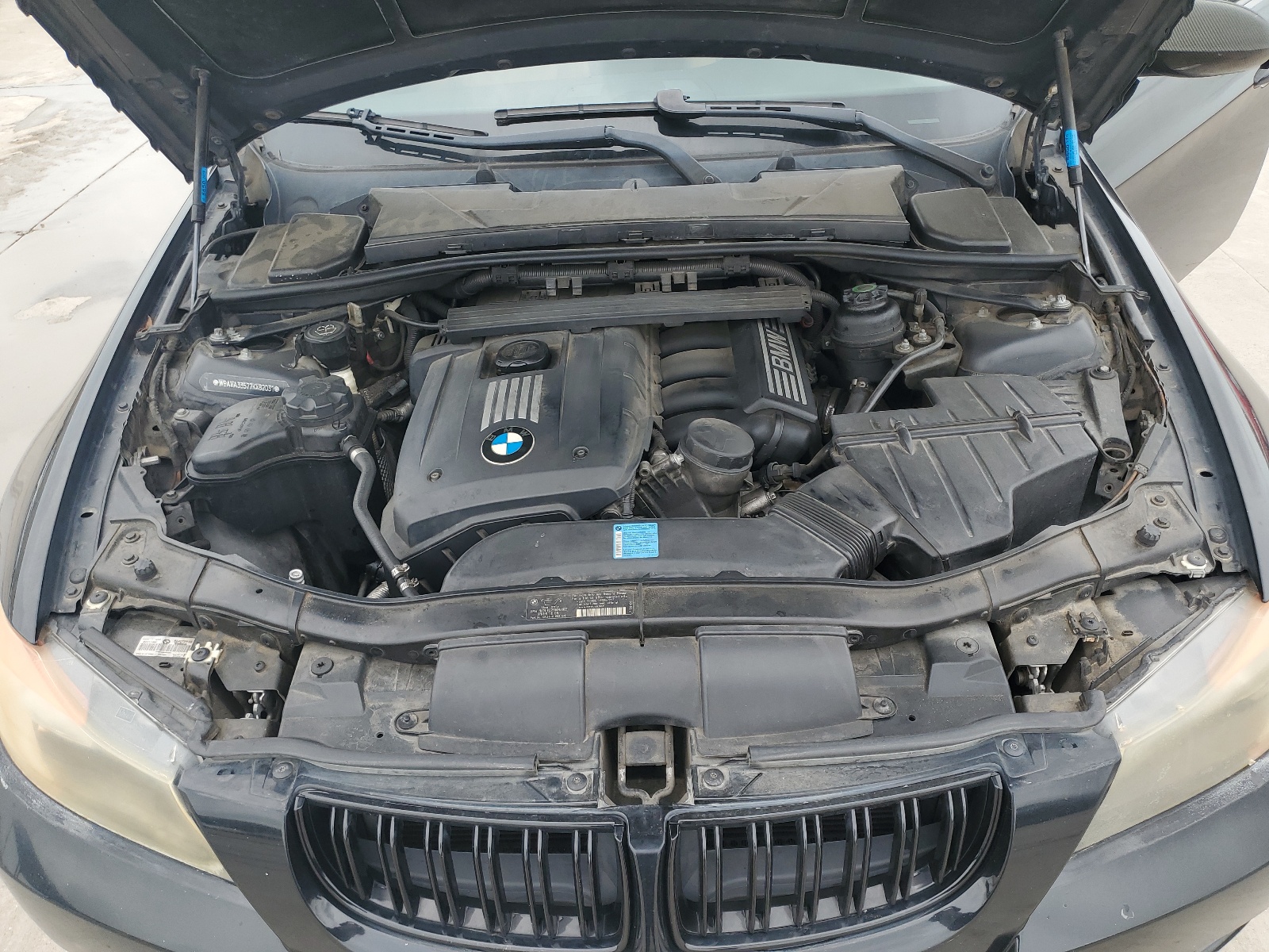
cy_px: 476
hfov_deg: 67.3
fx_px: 953
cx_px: 634
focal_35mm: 26
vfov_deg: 53.1
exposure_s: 1/714
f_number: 1.5
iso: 50
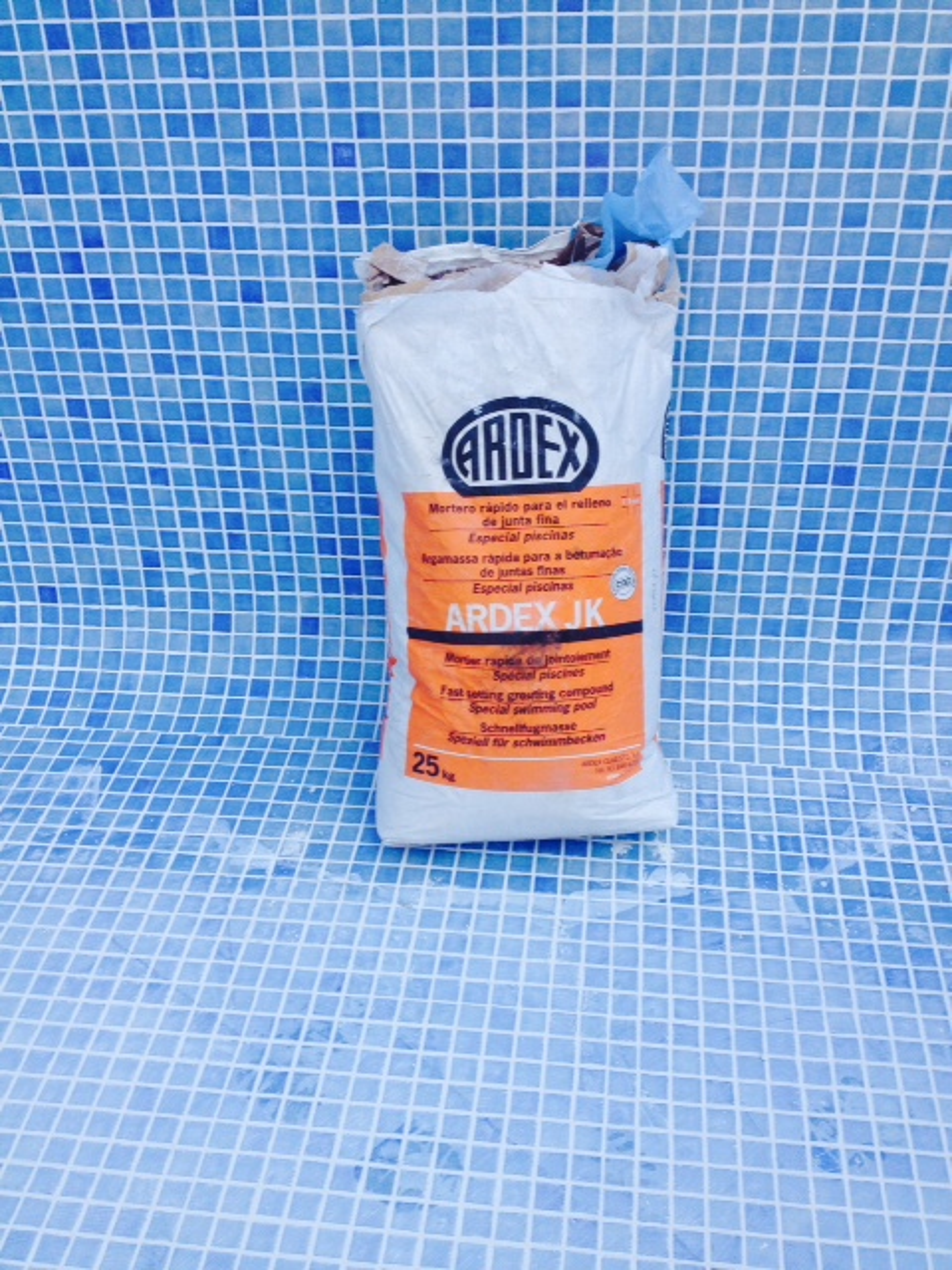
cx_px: 476
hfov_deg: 40.7
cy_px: 635
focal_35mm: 35
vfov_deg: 52.6
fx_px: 1283
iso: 50
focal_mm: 4.28
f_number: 2.4
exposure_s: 1/431
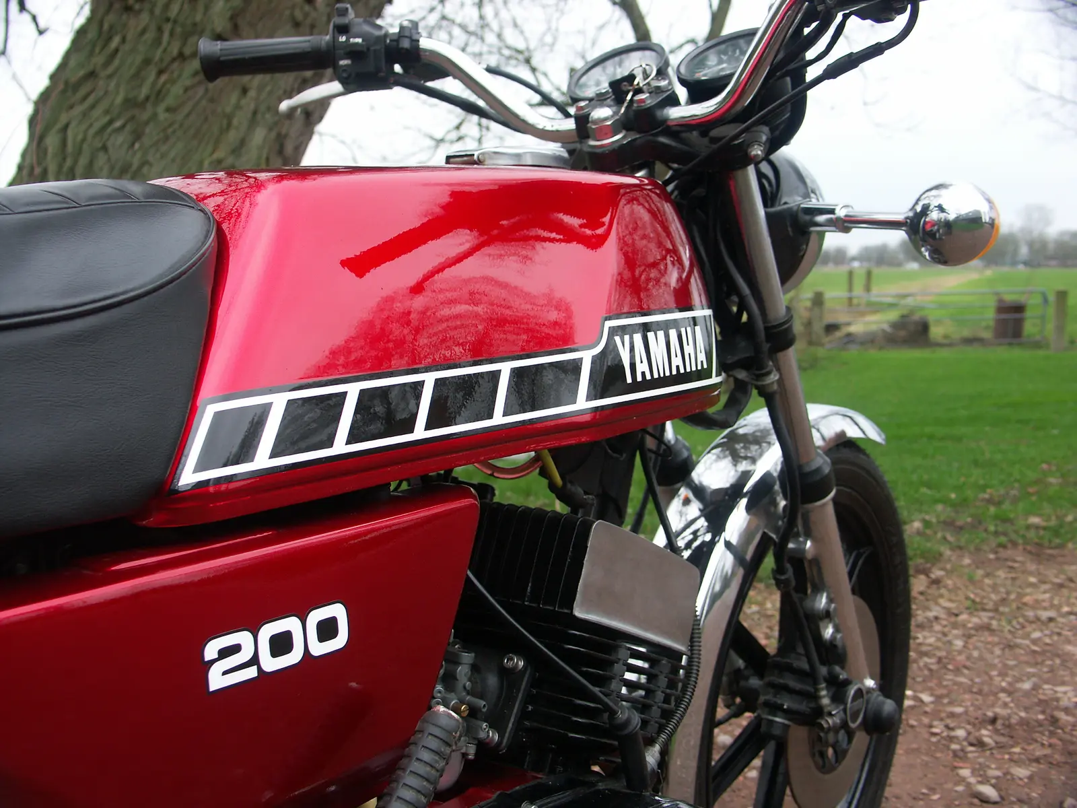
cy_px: 404
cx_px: 538
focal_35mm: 34
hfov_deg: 54.0
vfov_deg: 41.8
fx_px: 1058
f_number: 2.8
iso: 100
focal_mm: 8.8
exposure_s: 1/50
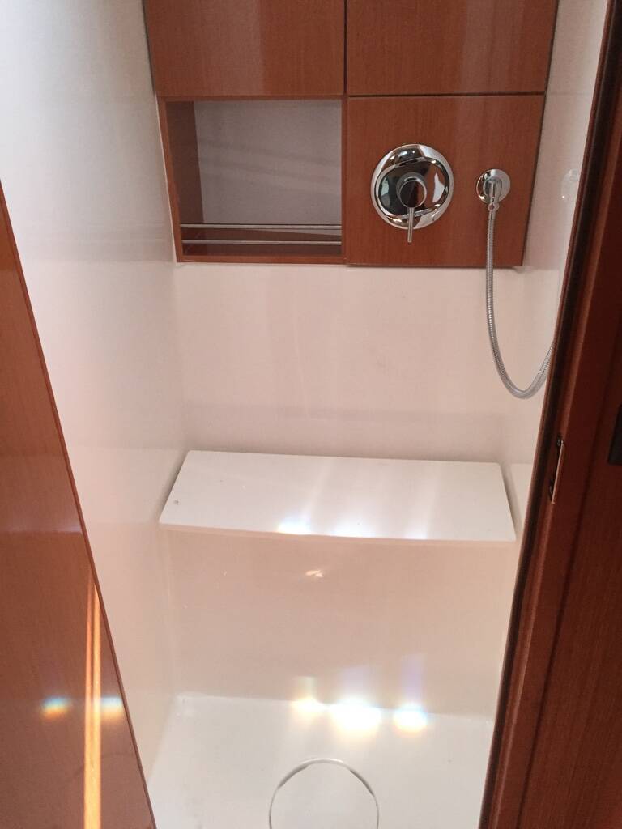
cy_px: 414
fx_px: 695
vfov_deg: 61.7
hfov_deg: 48.2
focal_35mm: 29
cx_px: 311
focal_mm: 4.15
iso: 200
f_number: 2.2
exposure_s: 1/33
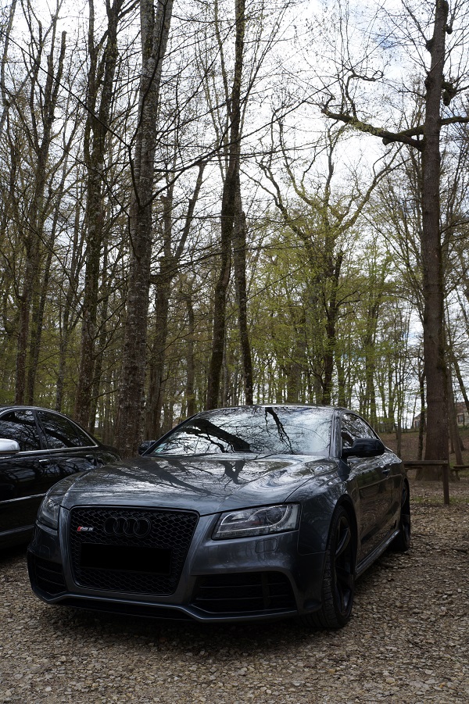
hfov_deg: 43.6
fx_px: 587
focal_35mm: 30
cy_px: 352
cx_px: 234
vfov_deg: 61.9
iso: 100
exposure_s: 1/100
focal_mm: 20
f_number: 11
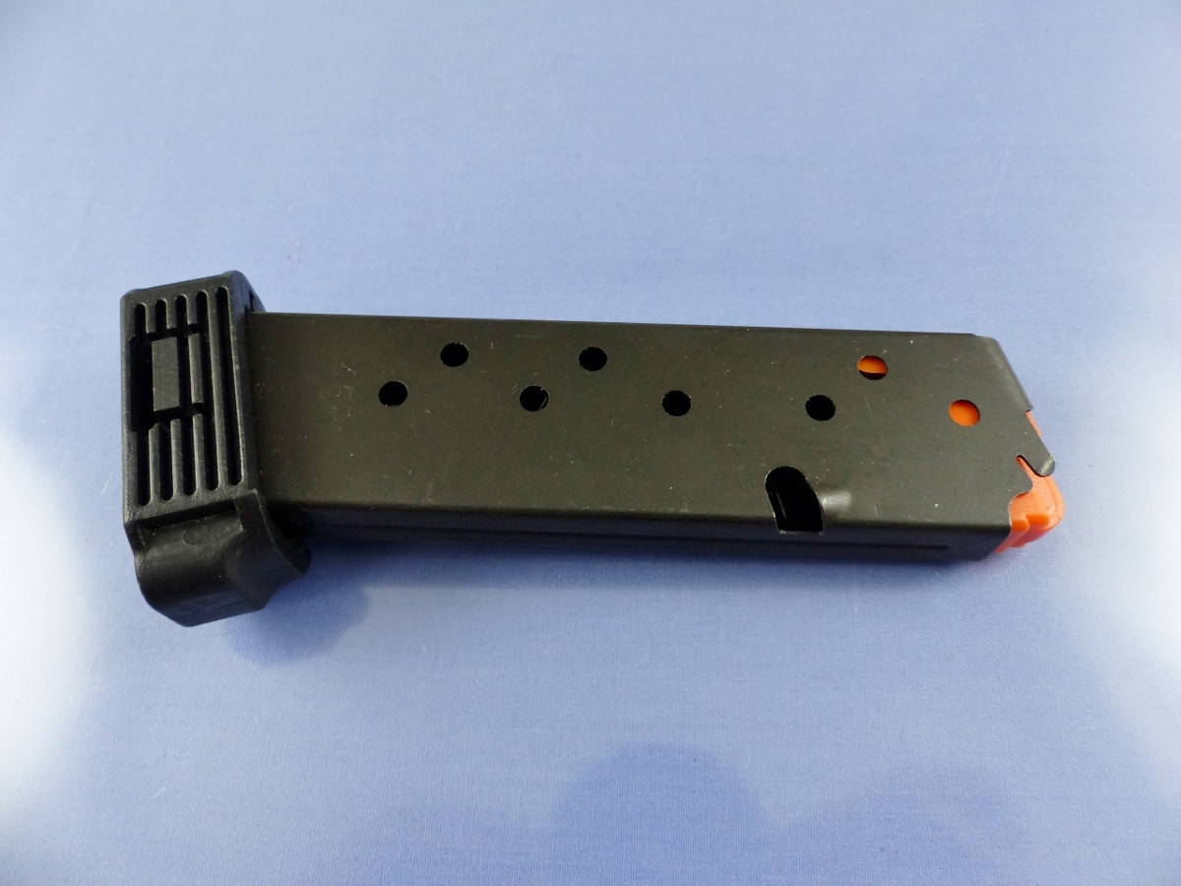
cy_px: 443
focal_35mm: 25
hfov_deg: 69.4
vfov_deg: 54.9
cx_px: 590
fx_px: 853
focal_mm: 4.5
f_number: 2.8
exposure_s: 1/60
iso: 200
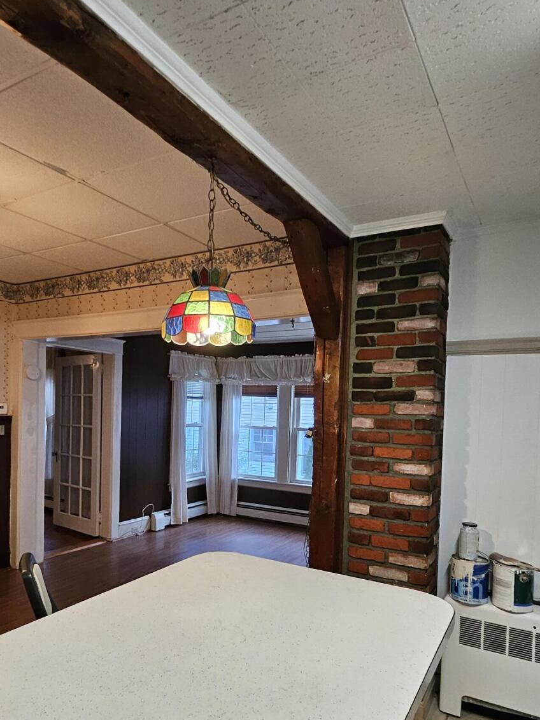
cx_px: 233
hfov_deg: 58.7
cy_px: 424
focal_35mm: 23
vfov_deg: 73.3
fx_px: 478
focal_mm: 1.74
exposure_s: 1/60
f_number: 2.2
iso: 125
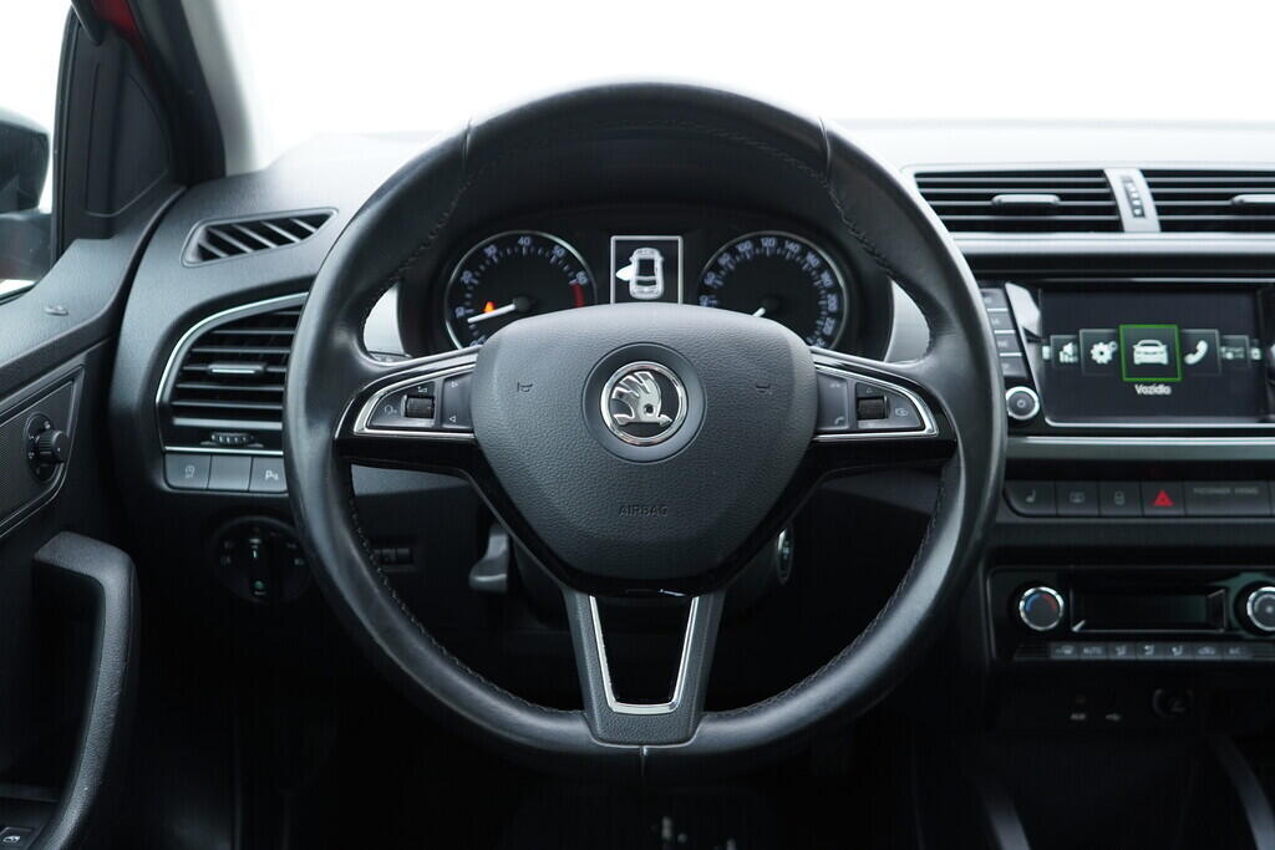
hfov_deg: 53.1
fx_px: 1275
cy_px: 425
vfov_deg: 36.9
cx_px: 638
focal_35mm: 36
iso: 320
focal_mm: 24
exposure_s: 1/40
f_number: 2.8
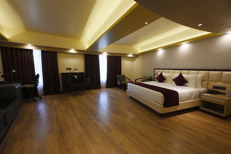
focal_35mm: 14
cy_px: 77
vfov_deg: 81.2
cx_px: 116
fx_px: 90
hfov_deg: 104.3
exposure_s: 1/30
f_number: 8
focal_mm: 14
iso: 400
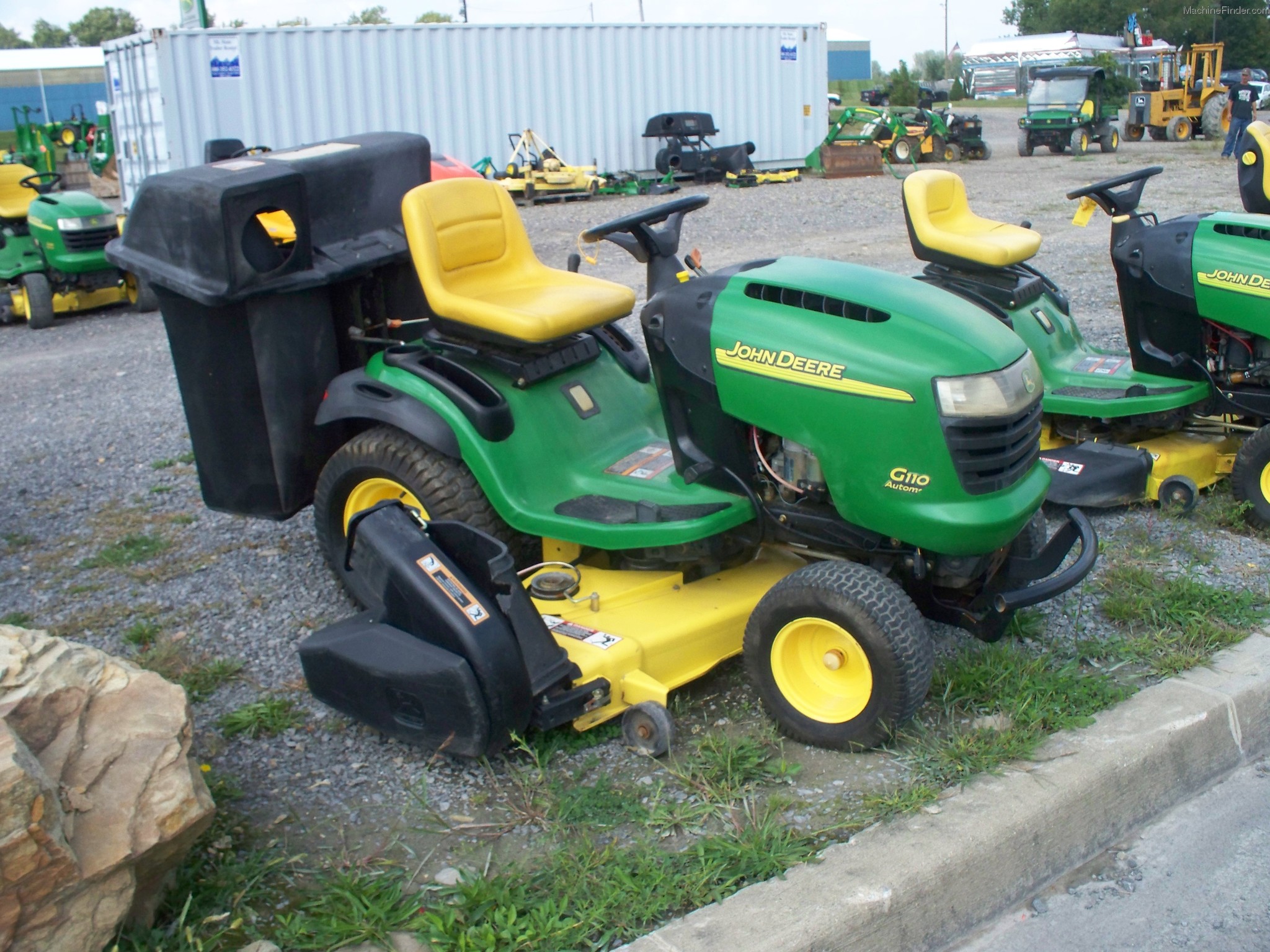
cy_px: 476
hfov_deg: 51.4
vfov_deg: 39.7
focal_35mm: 36
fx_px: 1321
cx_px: 635
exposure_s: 1/500
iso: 200
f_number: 5
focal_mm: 7.54
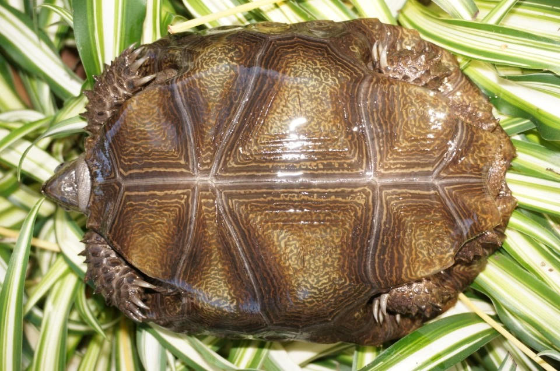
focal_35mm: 46
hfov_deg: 42.4
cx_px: 280
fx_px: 722
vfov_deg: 28.9
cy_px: 186
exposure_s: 1/60
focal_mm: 31
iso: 125
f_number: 5
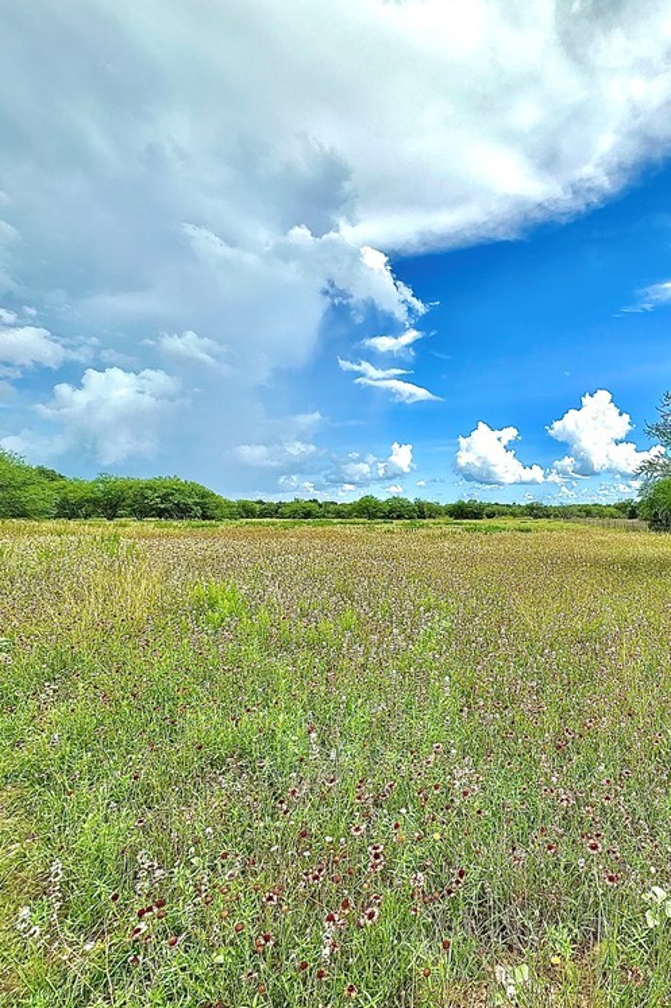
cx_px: 532
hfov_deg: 57.5
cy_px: 490
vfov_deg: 84.0
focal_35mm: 20
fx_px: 559
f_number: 2.2
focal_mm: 2.22
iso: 50
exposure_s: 1/2212
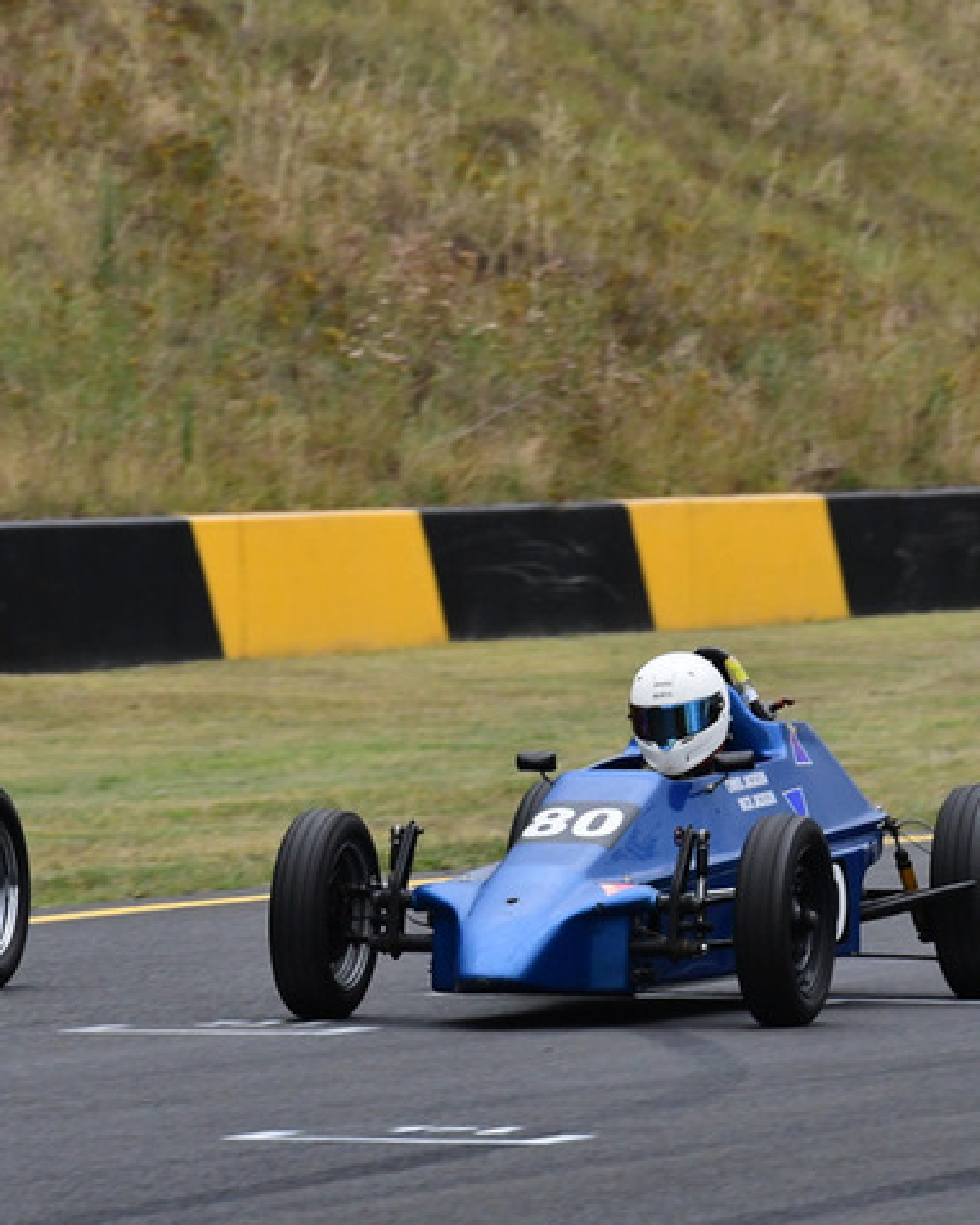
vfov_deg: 4.1
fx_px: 17143
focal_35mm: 473
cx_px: 527
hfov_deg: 3.3
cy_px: 664
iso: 2500
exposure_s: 1/640
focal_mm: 200
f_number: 10
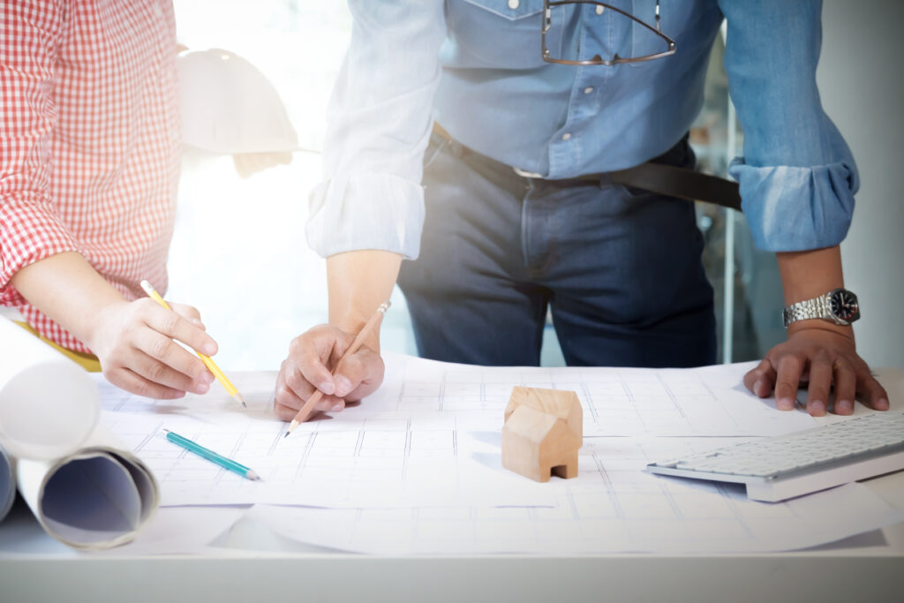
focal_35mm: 53
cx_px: 452
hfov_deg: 37.5
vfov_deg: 25.5
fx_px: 1331
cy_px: 302
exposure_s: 1/125
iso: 500
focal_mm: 35
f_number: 4
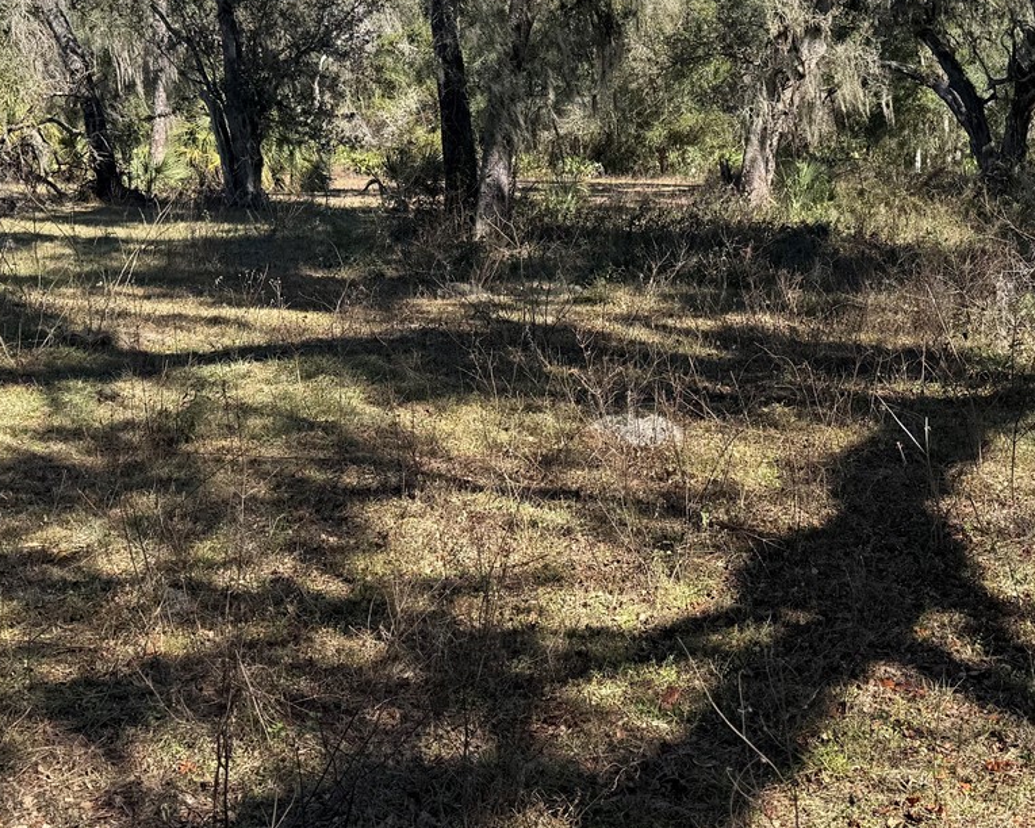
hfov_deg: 37.7
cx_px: 672
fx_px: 1501
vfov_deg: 30.1
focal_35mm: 49
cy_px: 164
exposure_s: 1/1553
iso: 80
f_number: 1.78
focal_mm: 6.76
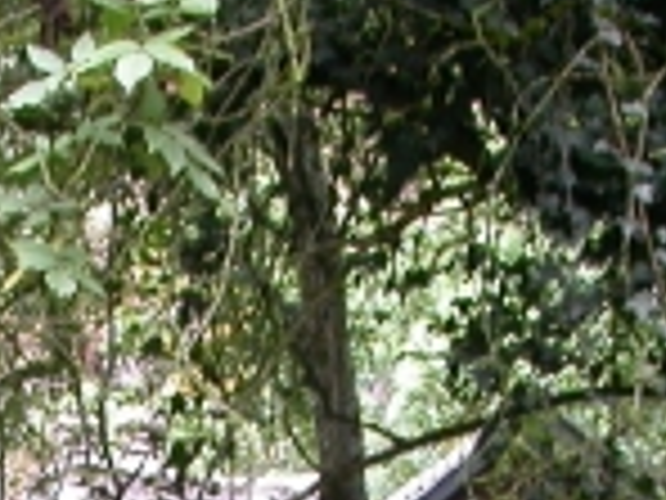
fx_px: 3983
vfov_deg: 6.8
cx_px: 108
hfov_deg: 9.5
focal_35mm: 207
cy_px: 1144
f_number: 2.8
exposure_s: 1/11.1
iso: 100
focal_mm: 9.5
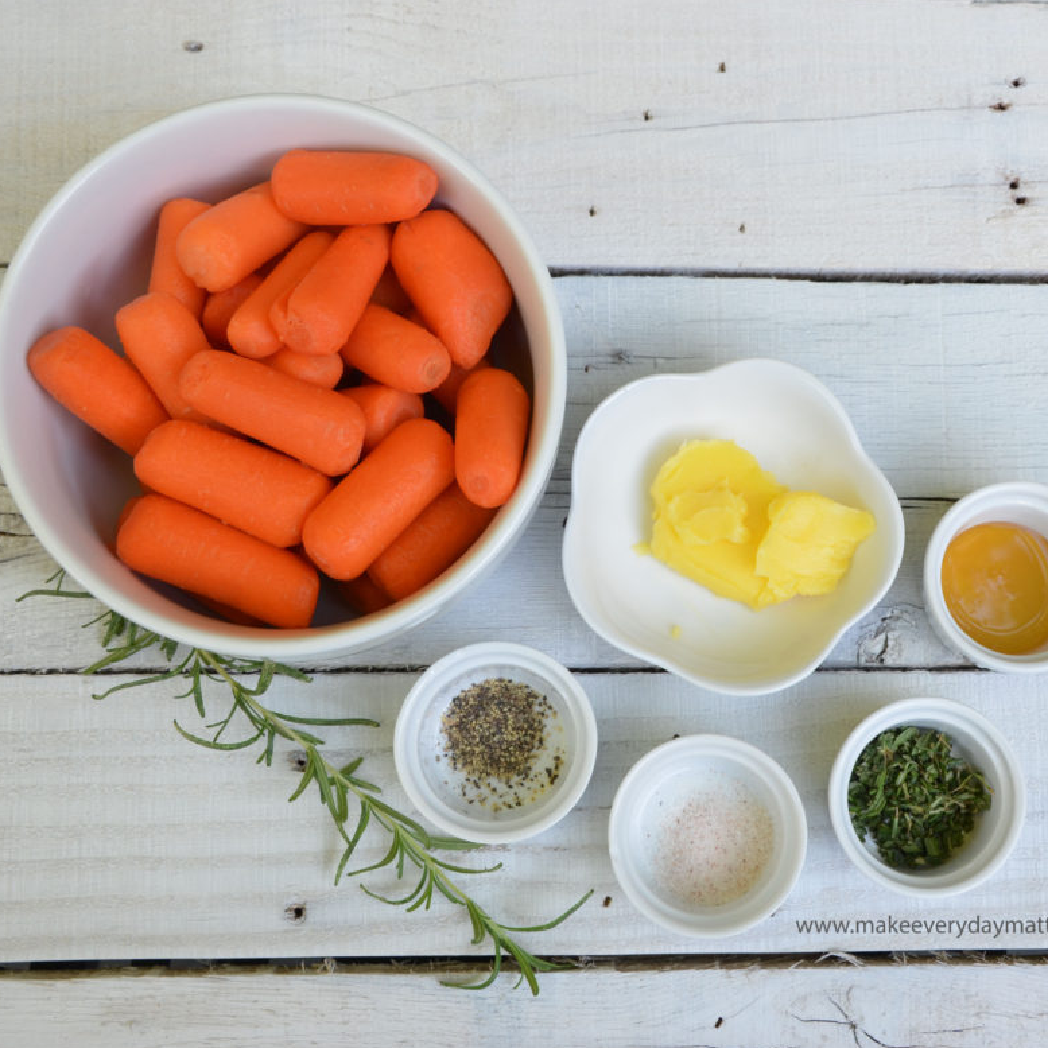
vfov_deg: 33.4
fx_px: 1747
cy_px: 522
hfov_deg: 33.2
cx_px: 672
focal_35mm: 51
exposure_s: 1/60
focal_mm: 26
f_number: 8
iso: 280
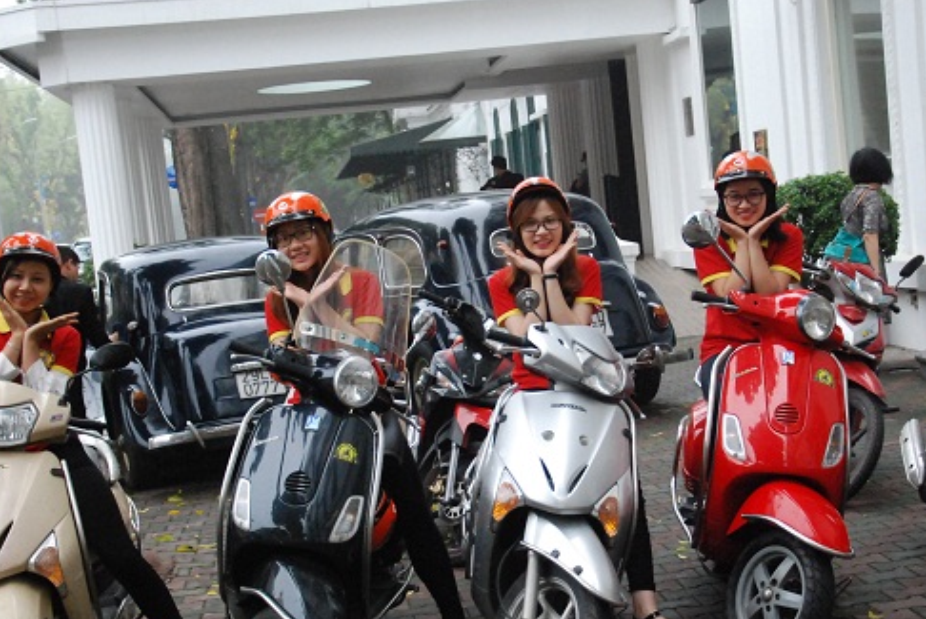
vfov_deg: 20.3
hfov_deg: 30.0
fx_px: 1725
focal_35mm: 67
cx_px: 534
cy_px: 395
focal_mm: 28
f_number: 4.2
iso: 1600
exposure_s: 1/320
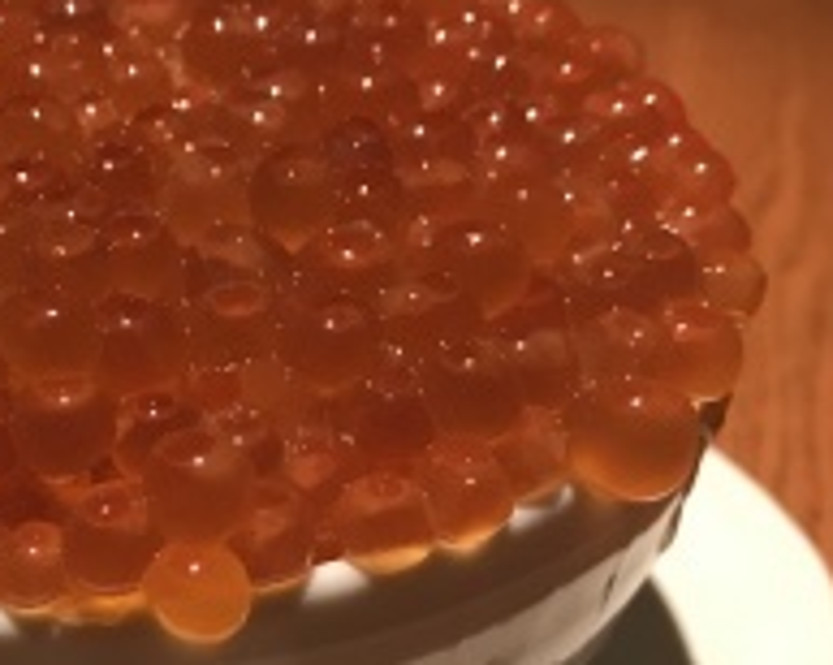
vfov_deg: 22.3
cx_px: 147
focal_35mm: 68
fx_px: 1675
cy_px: 484
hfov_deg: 27.3
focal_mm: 3.99
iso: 100
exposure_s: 1/17
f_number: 1.8
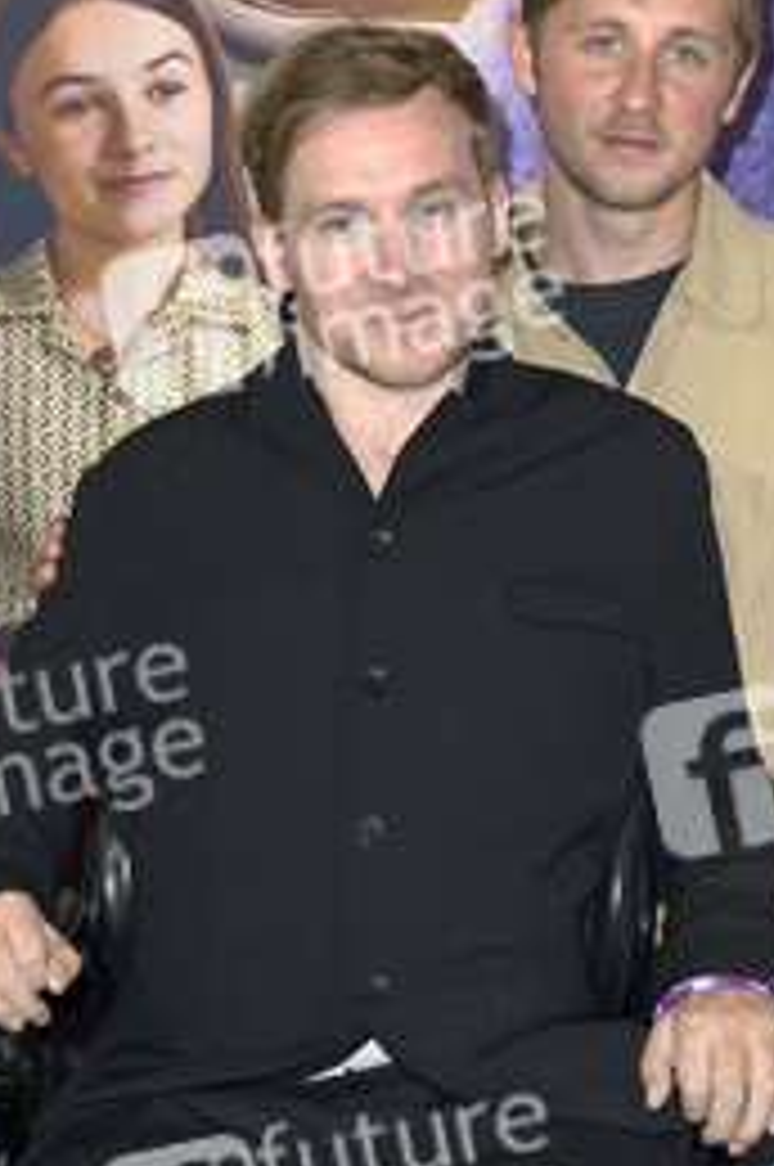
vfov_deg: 17.7
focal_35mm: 116
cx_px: 464
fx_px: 3751
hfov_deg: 11.8
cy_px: 527
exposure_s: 1/250
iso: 320
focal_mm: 75
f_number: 6.3
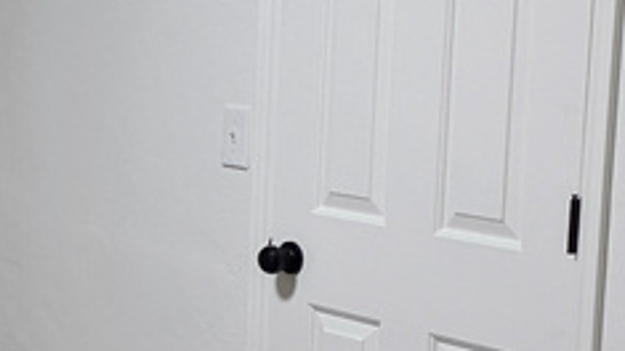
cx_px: -332
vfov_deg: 11.1
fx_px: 1806
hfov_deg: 17.5
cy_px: 197
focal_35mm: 109
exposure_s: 1/120
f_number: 1.7
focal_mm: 6.3
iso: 320
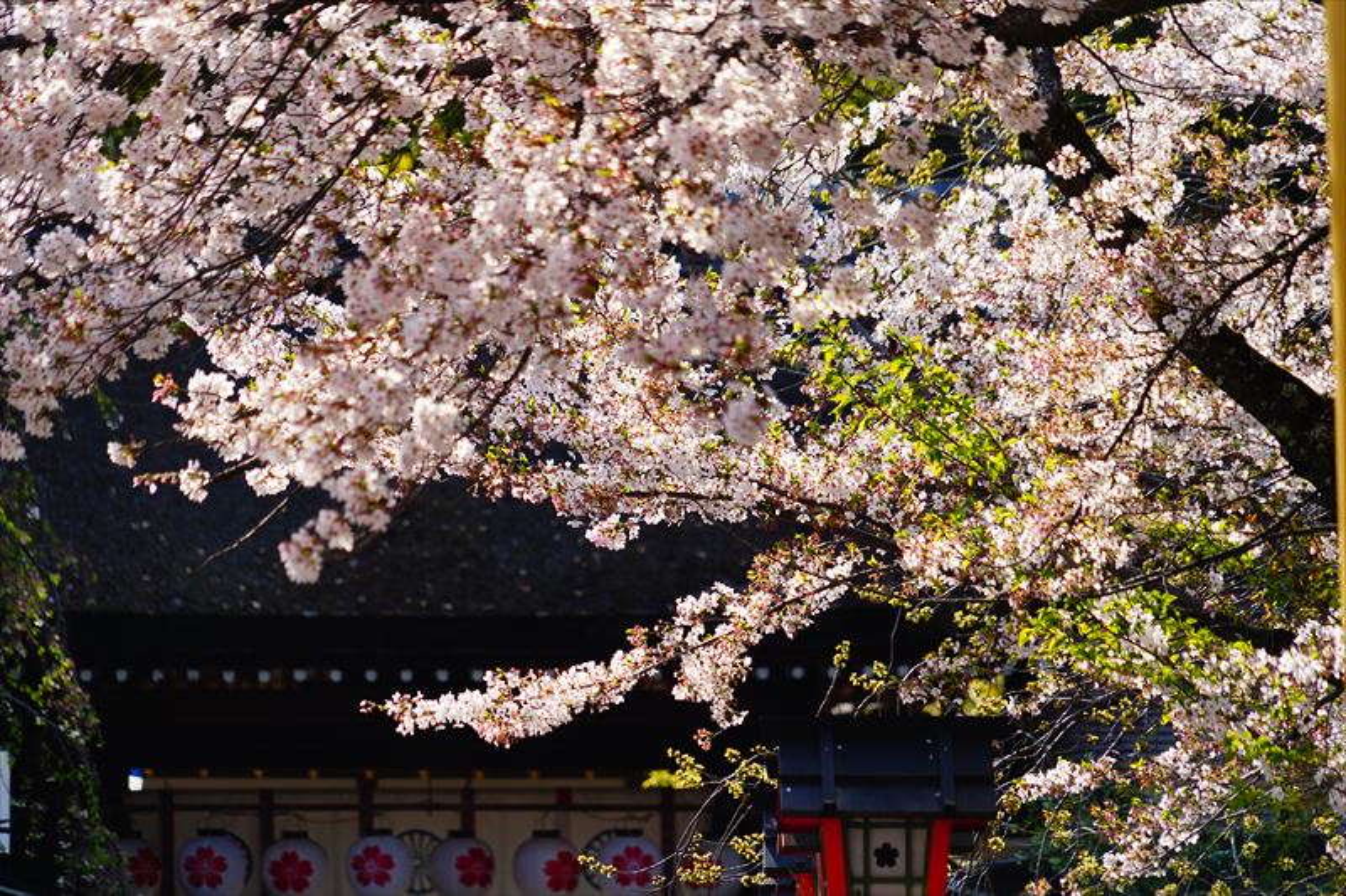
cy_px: 448
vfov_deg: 5.7
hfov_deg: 8.6
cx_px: 673
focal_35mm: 240
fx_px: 8971
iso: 125
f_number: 6.7
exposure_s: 1/250
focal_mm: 240
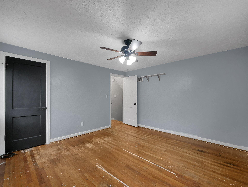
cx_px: 124
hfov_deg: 102.0
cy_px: 94
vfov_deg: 85.7
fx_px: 100
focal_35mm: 14
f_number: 7.1
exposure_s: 1/13
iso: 800
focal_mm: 7
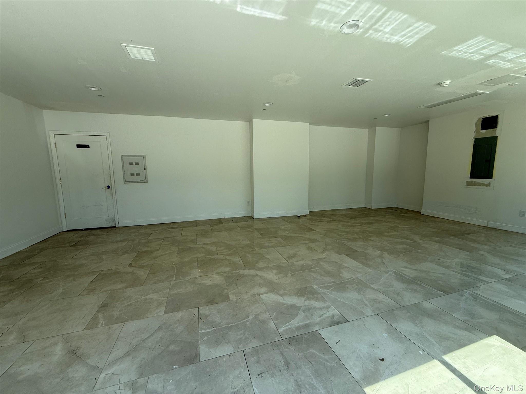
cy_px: 197
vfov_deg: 85.7
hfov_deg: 102.1
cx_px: 263
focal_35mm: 14
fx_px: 213
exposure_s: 1/328
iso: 50
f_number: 2.2
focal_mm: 2.22
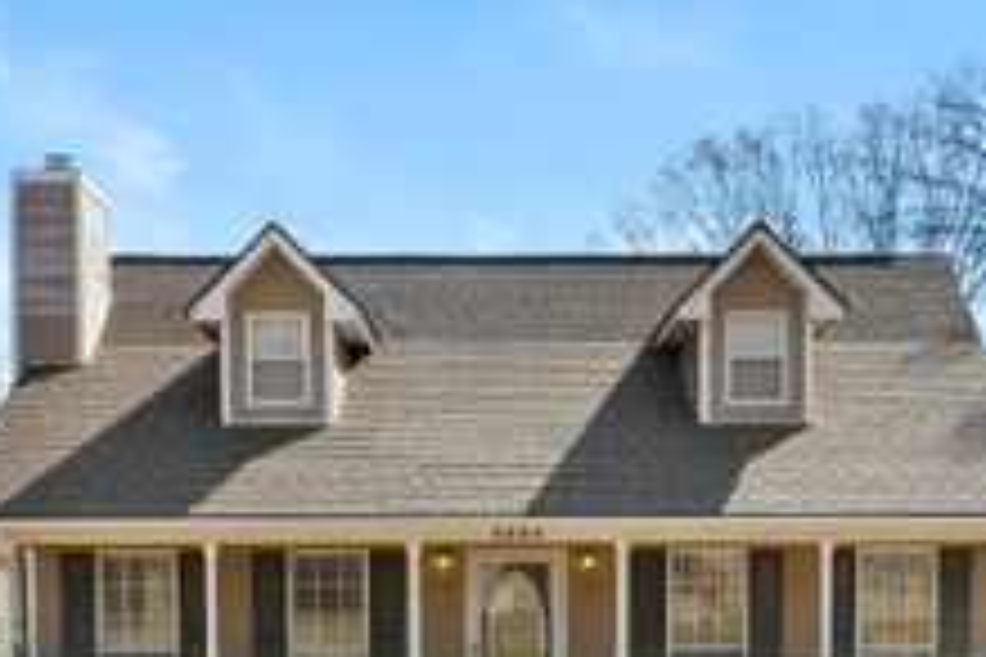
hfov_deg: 25.4
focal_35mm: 80
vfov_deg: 16.5
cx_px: 522
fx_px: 2191
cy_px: 745
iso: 100
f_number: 6.3
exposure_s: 1/250
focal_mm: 35
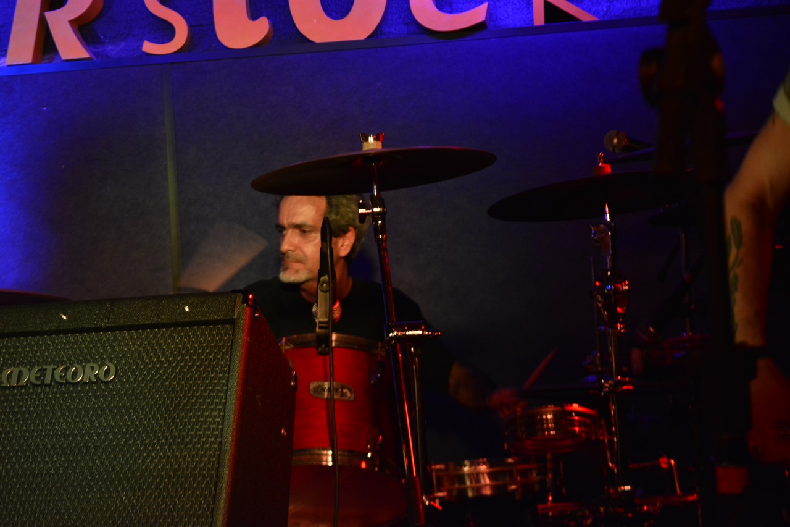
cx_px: 395
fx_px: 1810
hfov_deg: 24.6
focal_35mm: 82
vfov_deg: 16.5
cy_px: 264
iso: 1250
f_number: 5.6
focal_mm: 55
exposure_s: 1/20
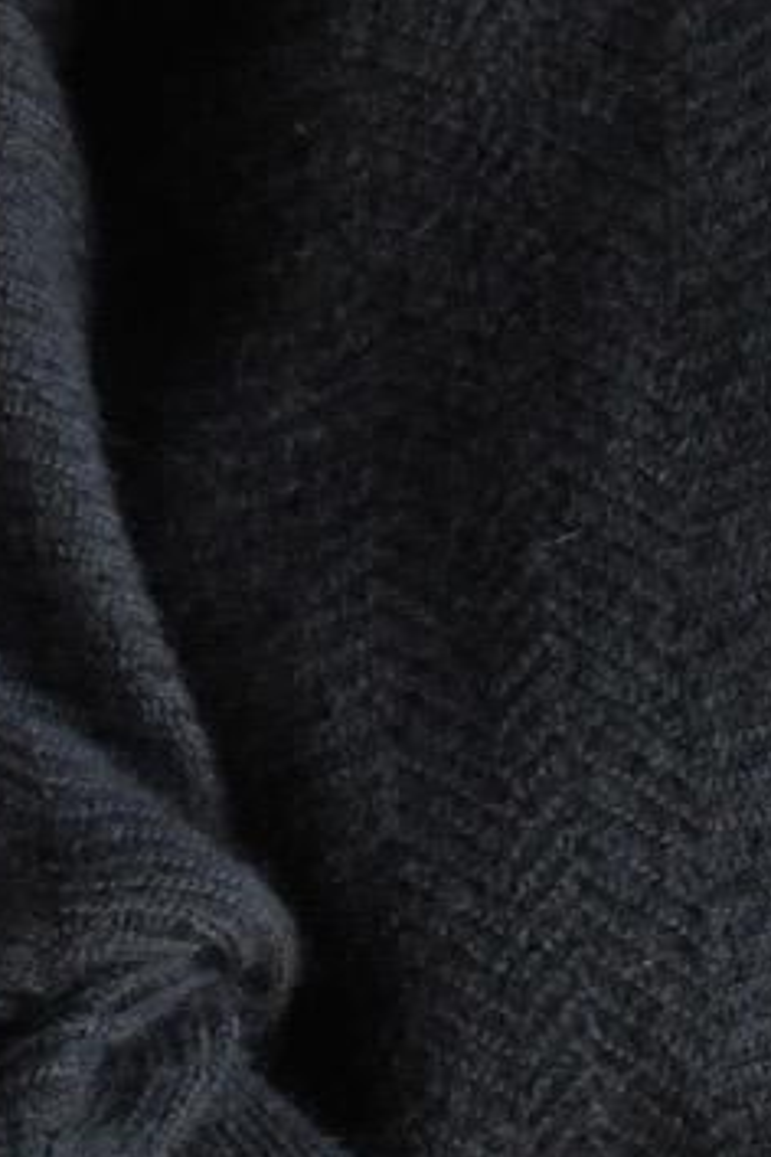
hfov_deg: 4.0
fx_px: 11114
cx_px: 843
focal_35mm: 346
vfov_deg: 6.0
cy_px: 255
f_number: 3.9
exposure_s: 1/100
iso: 1000
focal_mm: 46
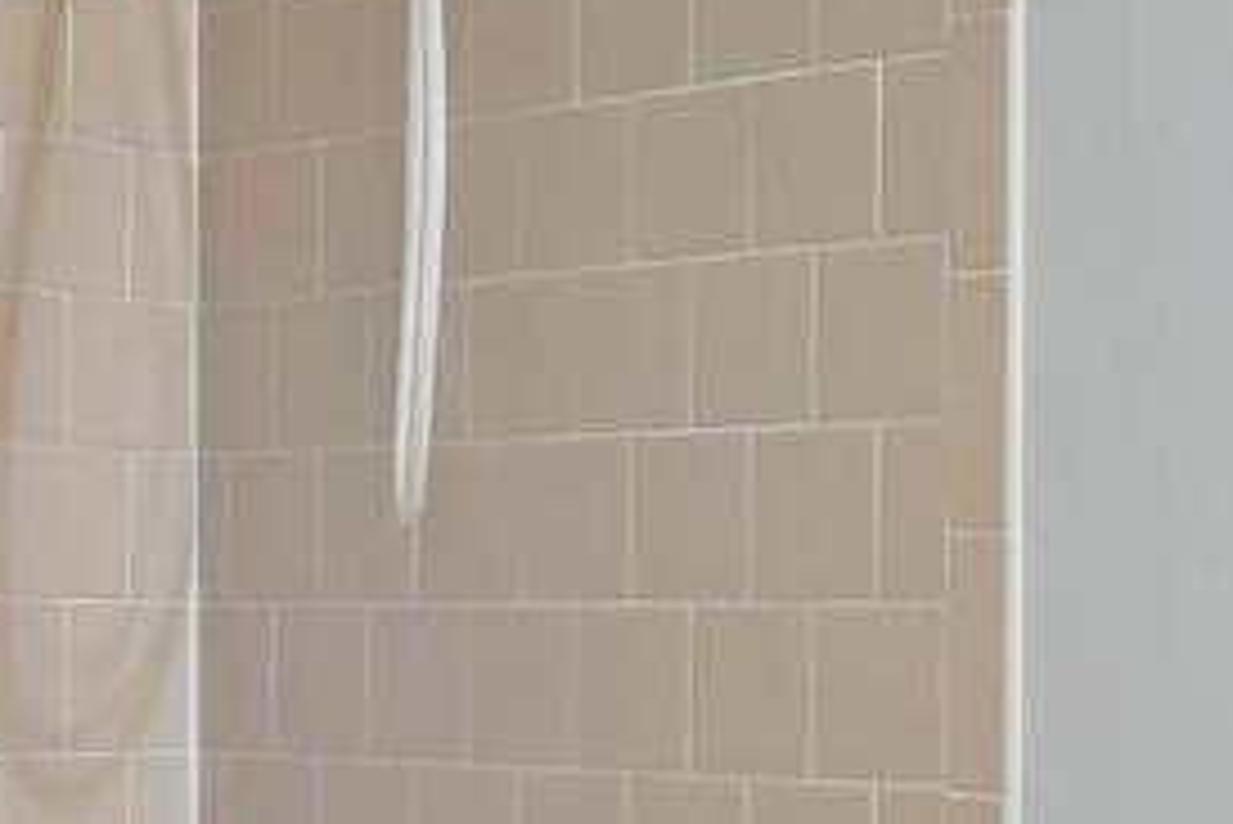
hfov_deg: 23.3
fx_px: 2878
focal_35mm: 84
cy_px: 662
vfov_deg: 16.2
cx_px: 1192
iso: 800
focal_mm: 16
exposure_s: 1/5
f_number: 8
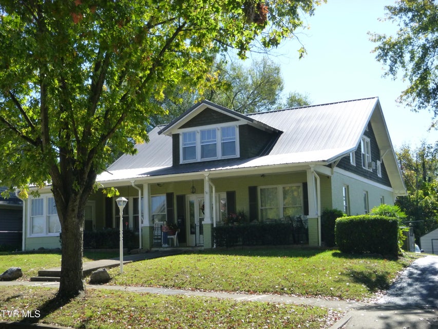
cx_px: 219
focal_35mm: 50
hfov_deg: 38.2
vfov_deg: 29.1
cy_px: 164
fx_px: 633
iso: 160
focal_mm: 9
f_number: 4.9
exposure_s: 1/200
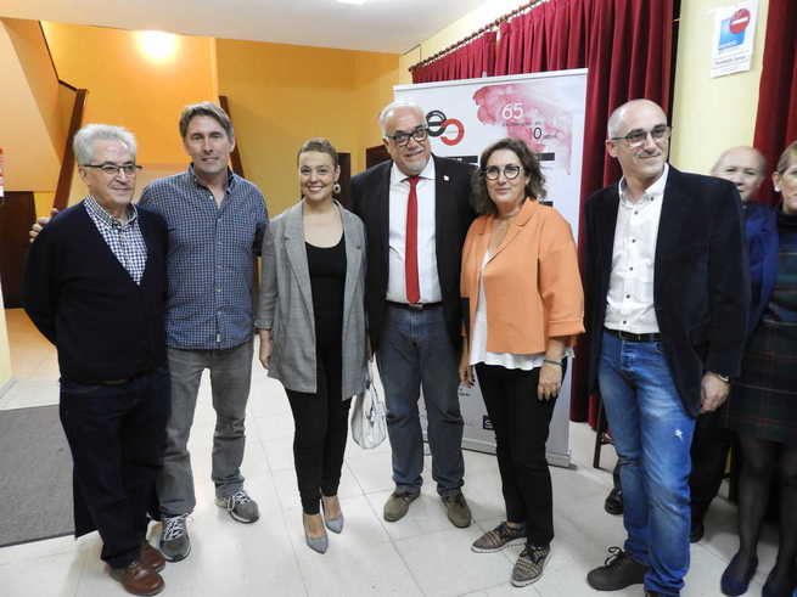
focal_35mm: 24
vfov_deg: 56.8
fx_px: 552
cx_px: 398
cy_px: 298
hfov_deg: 71.6
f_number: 3.3
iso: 400
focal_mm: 4.3
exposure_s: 1/13
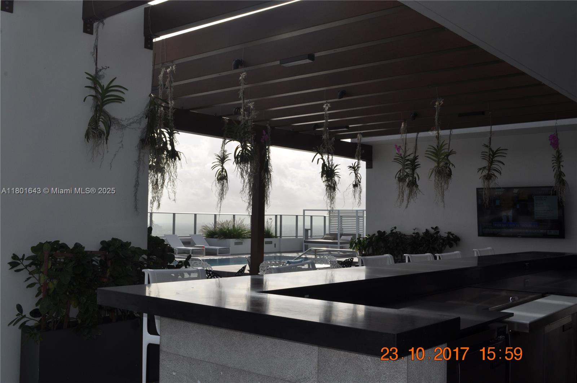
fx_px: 576
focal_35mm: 36
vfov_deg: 36.8
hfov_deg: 53.2
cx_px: 288
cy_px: 192
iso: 200
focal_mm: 24
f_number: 18
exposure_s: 1/200
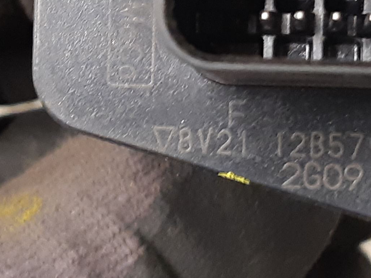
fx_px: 557
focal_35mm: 52
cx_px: 231
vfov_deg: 28.0
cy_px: 125
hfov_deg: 36.6
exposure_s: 1/25
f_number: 1.7
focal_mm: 3.93
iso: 200
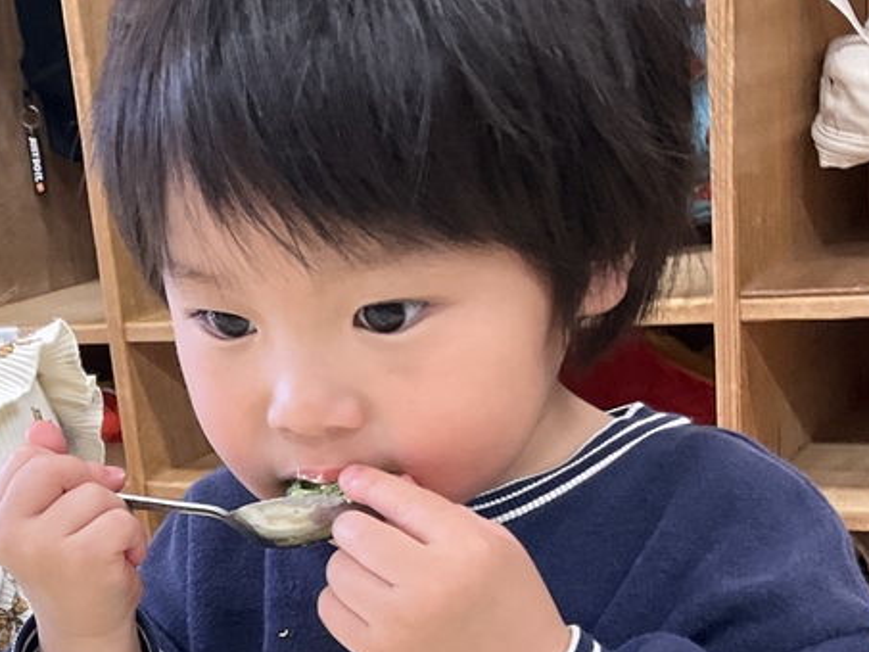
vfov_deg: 22.3
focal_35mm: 64
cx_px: 130
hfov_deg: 29.3
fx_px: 1607
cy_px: 610
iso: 50
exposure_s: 1/60
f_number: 1.8
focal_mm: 3
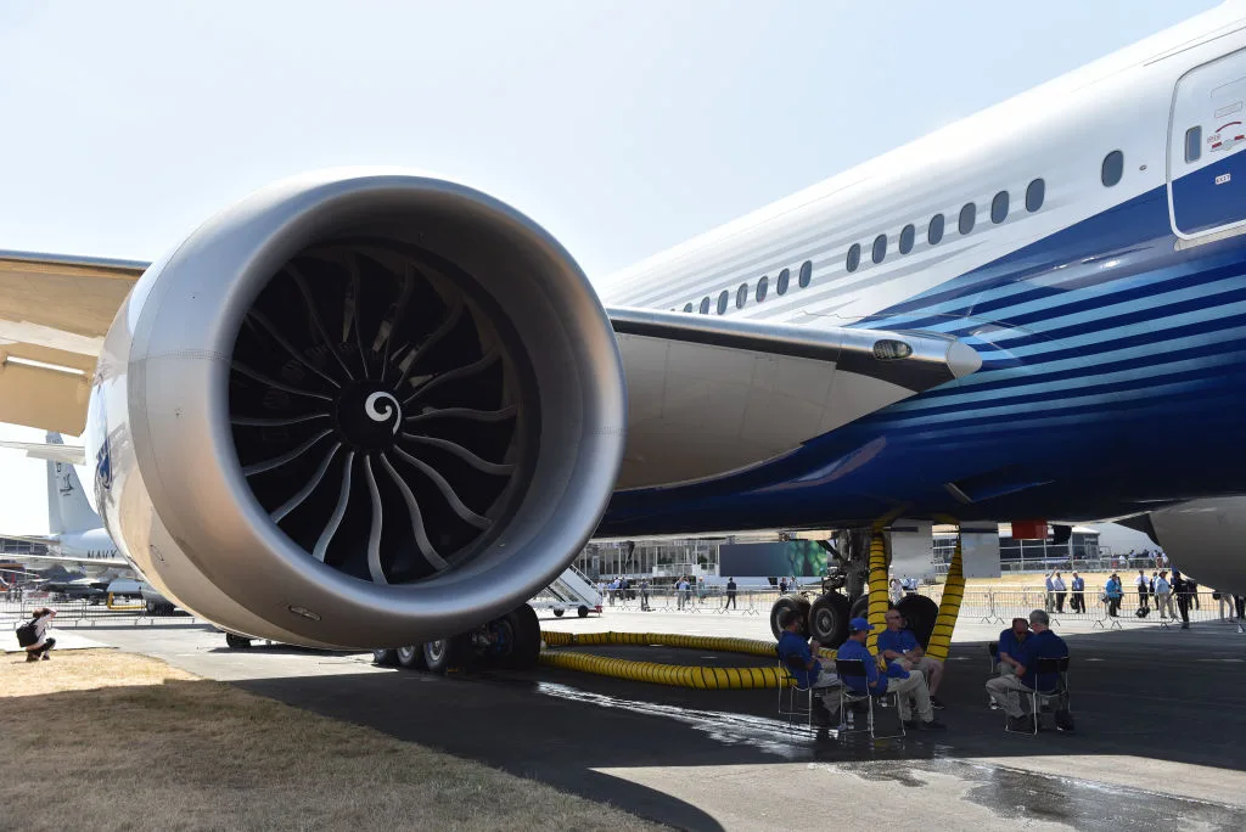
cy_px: 416
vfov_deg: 41.2
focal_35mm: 32
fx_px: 1108
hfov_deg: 58.7
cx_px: 623
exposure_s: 1/640
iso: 125
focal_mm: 32
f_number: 5.6
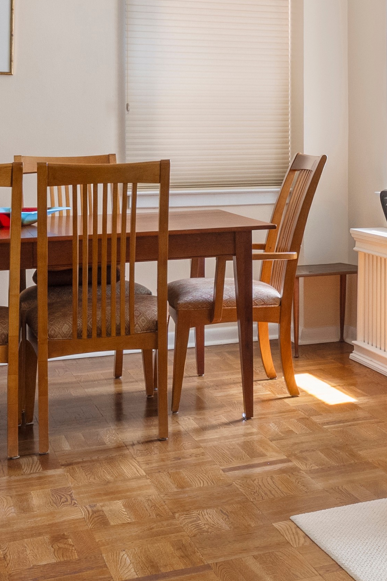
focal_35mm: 69
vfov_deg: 28.6
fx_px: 1112
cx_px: 613
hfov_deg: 17.4
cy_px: 117
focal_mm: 14
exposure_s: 1/1.25
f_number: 9
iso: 320
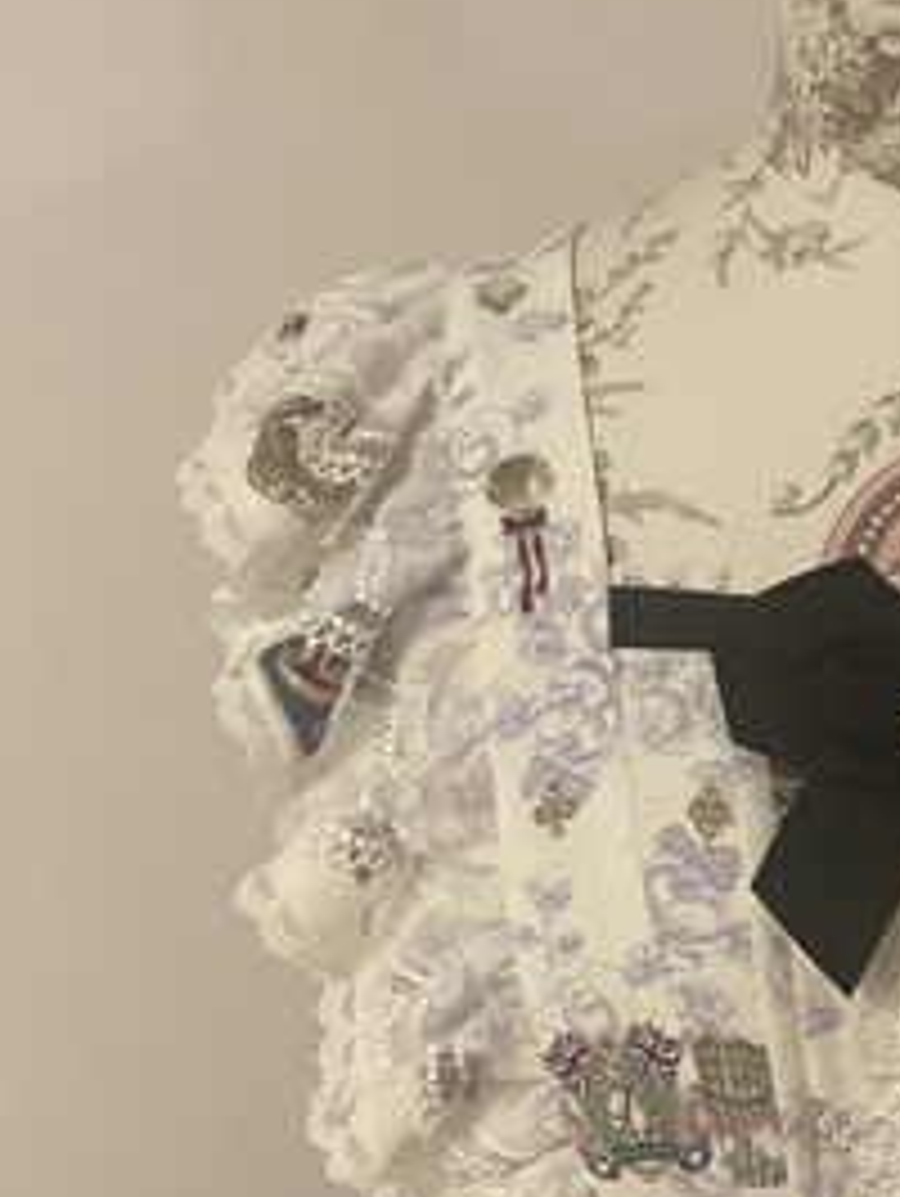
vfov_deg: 29.9
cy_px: 983
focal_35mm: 63
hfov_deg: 21.6
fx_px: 2180
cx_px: 1084
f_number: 1.6
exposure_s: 1/50
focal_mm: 4.2
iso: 320
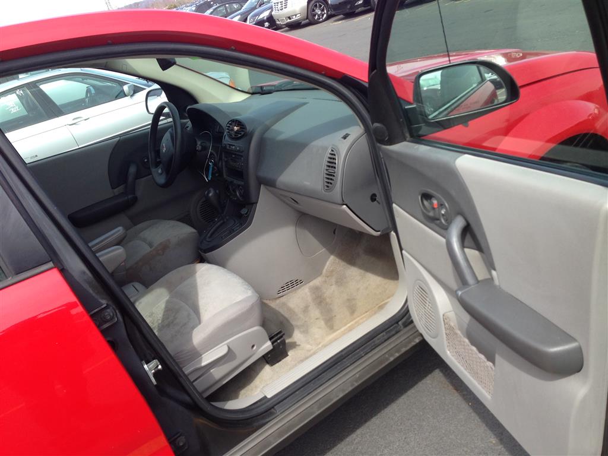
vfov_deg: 42.9
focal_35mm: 33
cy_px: 228
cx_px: 304
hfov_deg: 55.4
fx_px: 580
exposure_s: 1/441
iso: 50
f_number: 2.4
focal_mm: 4.13
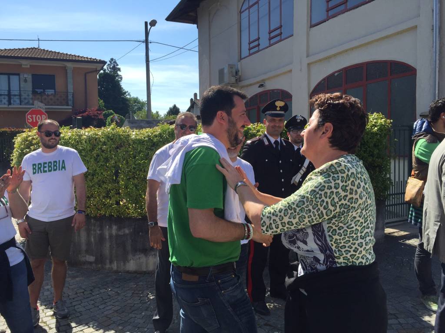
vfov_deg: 48.2
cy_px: 166
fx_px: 373
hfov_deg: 61.7
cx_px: 222
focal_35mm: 29
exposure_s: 1/1647
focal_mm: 4.15
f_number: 2.2
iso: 32
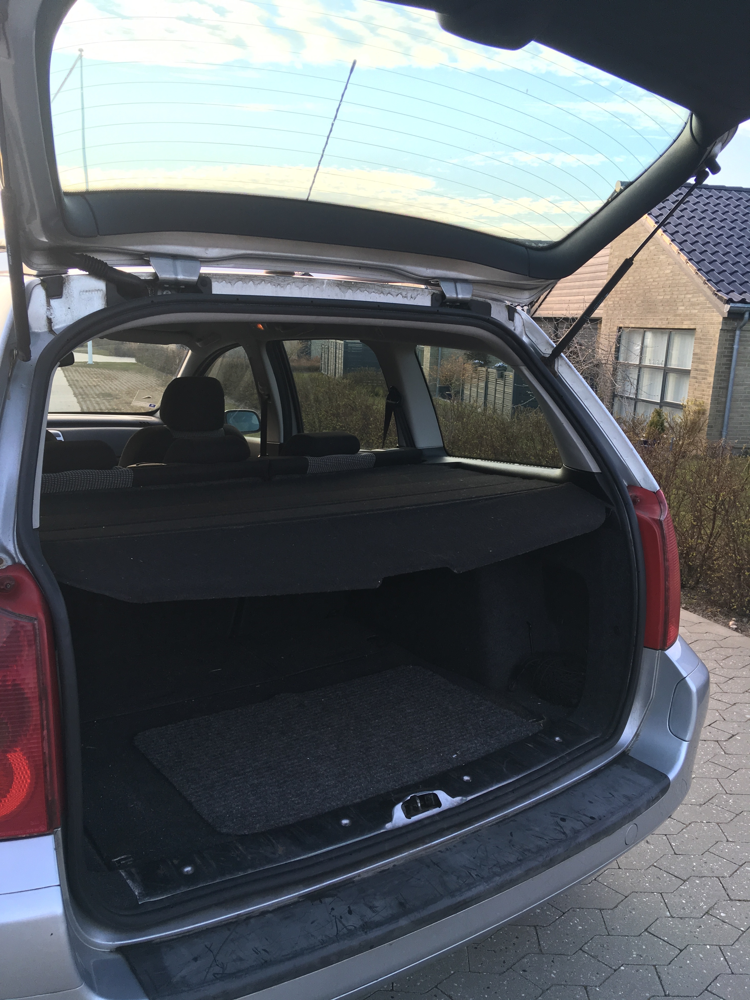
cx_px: 375
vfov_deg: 61.7
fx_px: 838
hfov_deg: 48.2
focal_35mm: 29
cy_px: 500
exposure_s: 1/100
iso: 32
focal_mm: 4.15
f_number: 2.2
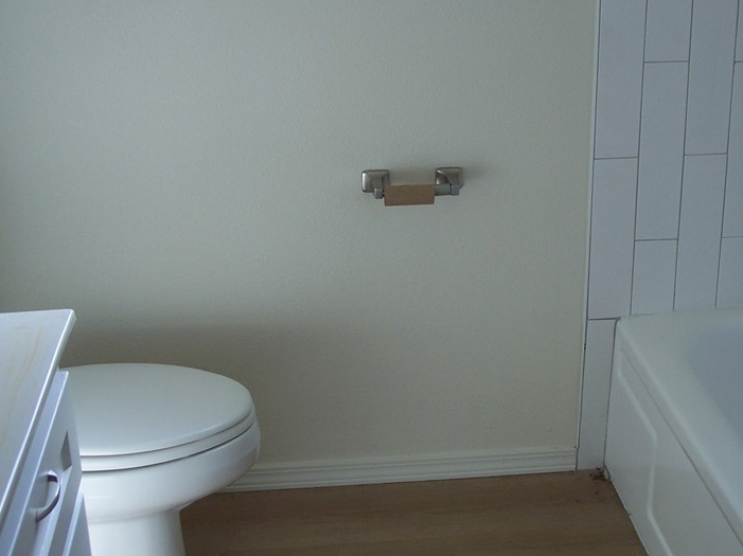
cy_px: 222
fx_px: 1223
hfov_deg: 33.7
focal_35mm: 57
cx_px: 445
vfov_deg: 25.6
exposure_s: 1/125
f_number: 3.4
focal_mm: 8
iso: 100
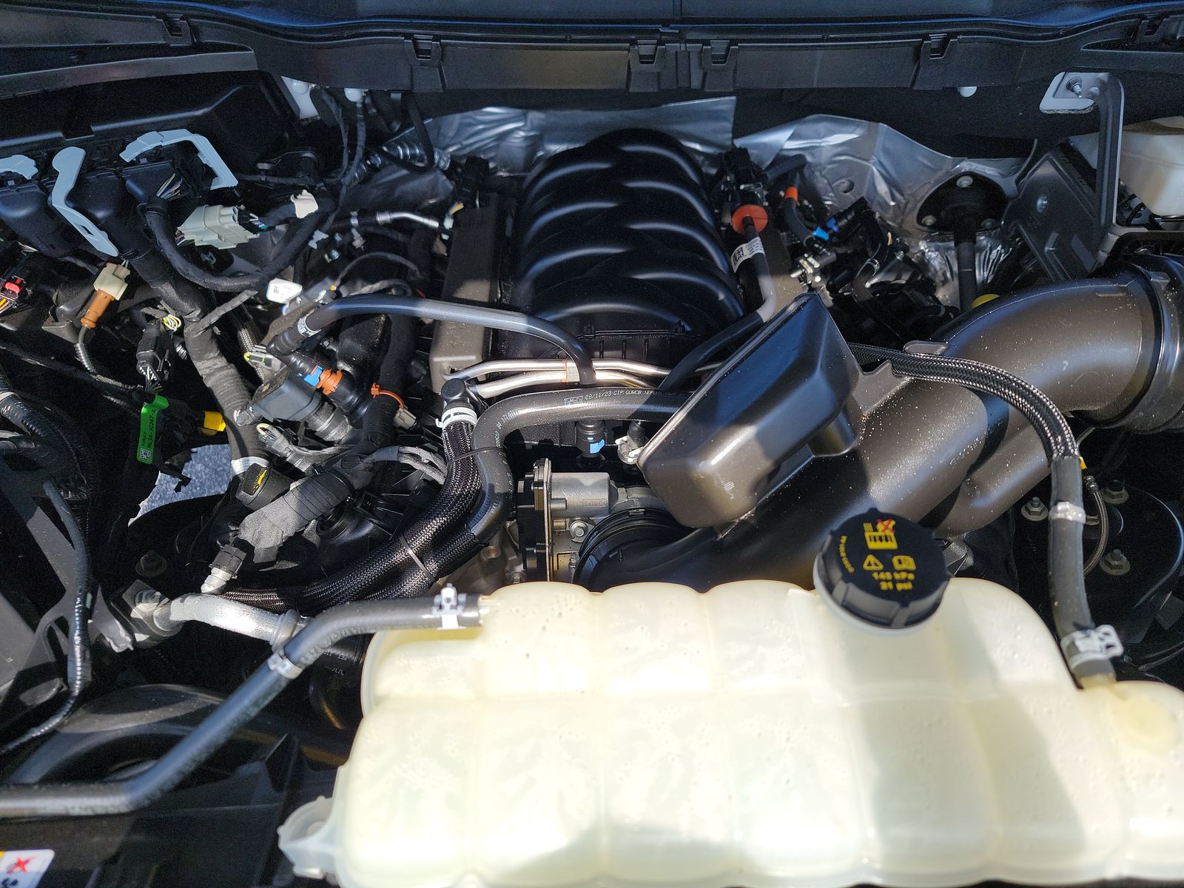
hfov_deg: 71.6
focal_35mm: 24
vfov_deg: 56.8
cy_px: 444
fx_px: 821
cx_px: 592
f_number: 1.8
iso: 50
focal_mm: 6.7
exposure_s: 1/302
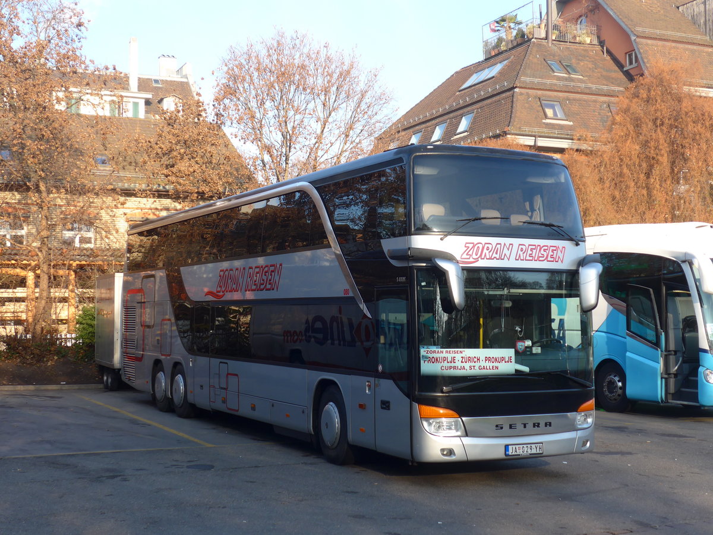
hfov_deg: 36.8
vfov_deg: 28.0
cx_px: 356
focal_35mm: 52
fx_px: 1071
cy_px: 268
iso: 80
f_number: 3.3
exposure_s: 1/200
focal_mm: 10.7
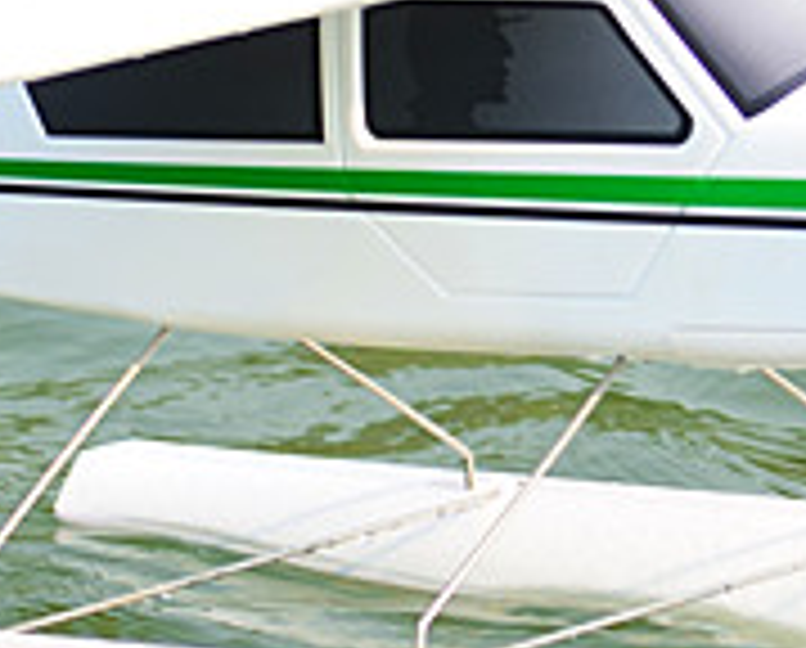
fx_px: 12720
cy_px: 191
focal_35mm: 532
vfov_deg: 2.9
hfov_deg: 3.6
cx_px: 432
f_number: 5
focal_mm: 85
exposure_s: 1/320
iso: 125
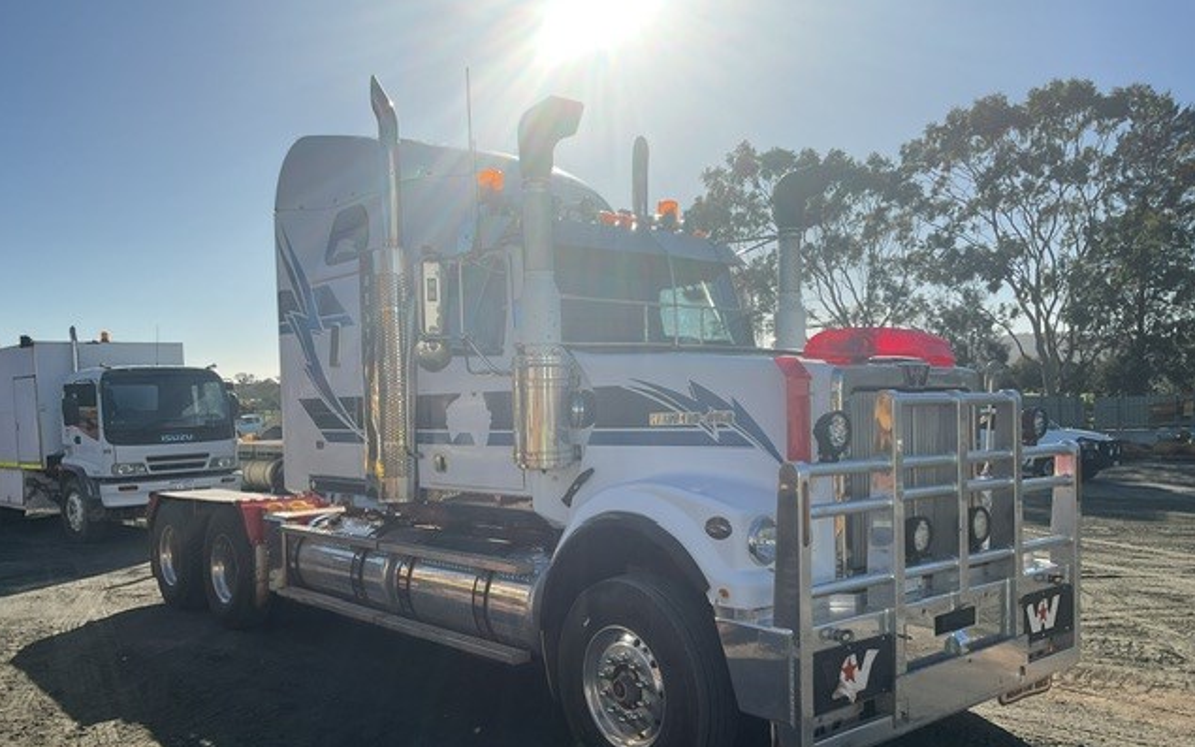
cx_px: 595
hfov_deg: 61.2
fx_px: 1010
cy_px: 448
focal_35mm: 31
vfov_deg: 40.4
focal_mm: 3
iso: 16
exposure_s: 1/3125
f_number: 1.8
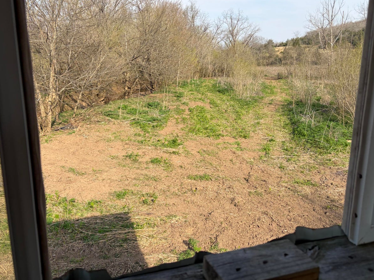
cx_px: 188
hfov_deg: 60.0
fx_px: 324
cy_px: 129
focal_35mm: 30
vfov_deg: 46.8
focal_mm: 5.96
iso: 50
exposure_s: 1/2075
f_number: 1.6
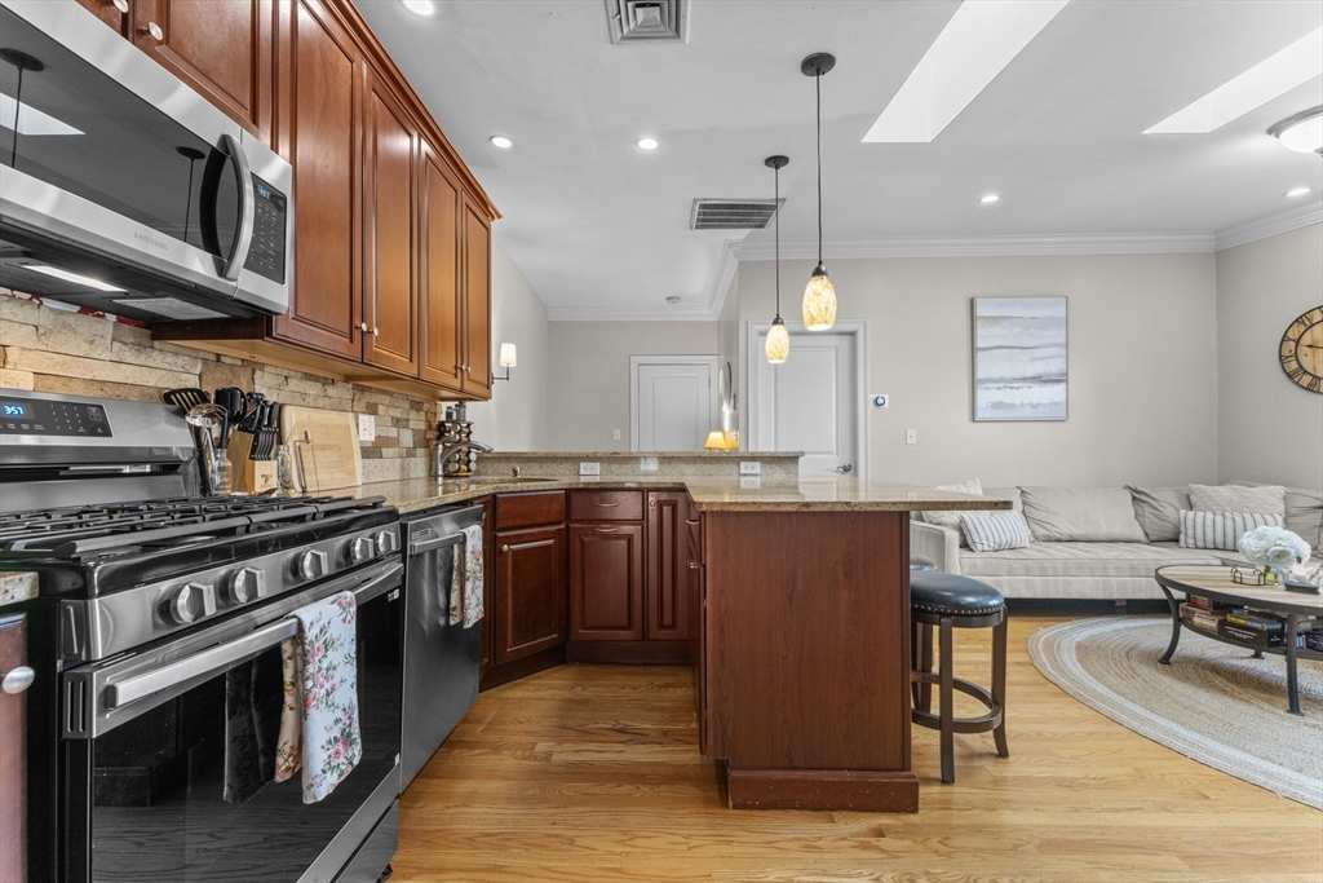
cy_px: 442
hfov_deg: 101.9
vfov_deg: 78.9
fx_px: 537
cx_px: 662
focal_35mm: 15
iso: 1600
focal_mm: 14.6
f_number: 11
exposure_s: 1/4
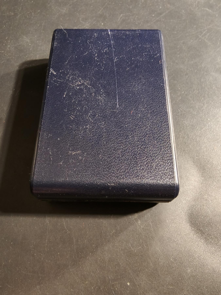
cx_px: 110
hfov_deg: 58.9
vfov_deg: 73.9
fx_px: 196
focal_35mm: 23
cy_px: 148
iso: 400
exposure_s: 1/50
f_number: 2
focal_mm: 2.32
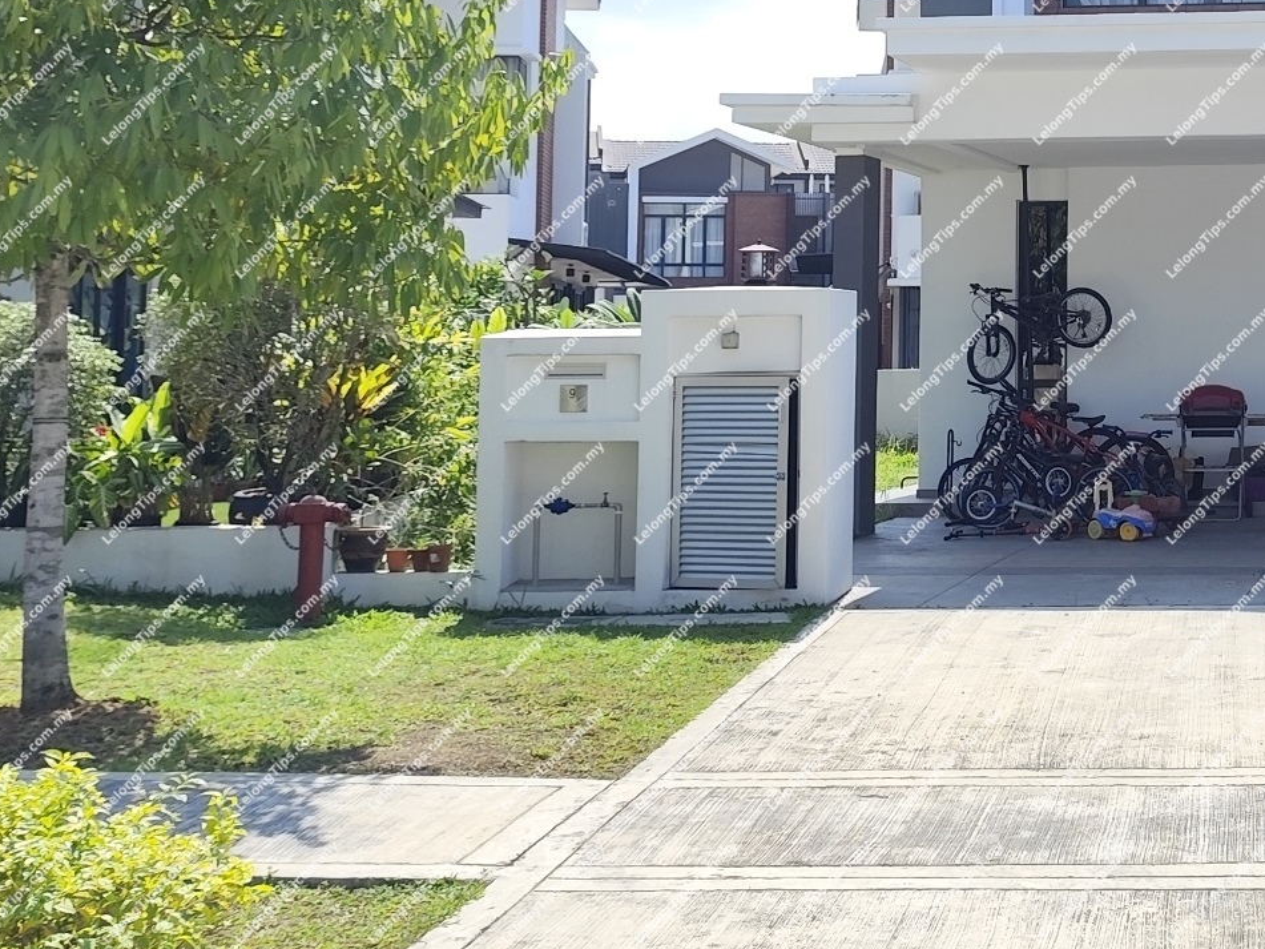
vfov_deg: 23.1
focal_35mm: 60
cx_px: 1071
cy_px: -67
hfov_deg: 31.1
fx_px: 2192
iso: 50
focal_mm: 6.14
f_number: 1.65
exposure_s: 1/886
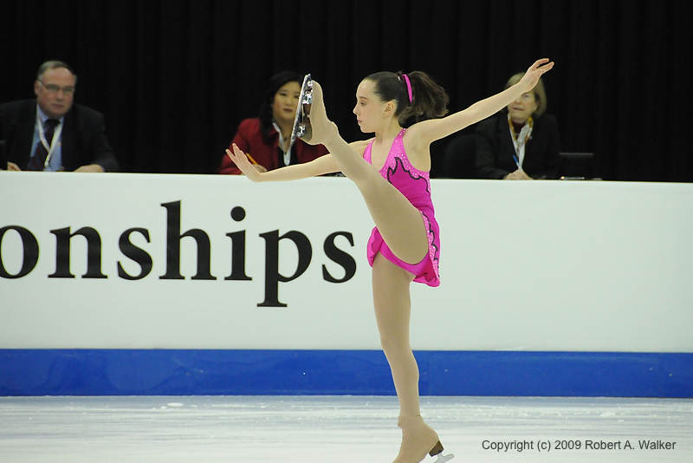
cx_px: 346
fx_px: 5777
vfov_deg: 4.6
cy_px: 232
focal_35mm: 300
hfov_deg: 6.9
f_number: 5.6
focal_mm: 200
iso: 3200
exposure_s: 1/640
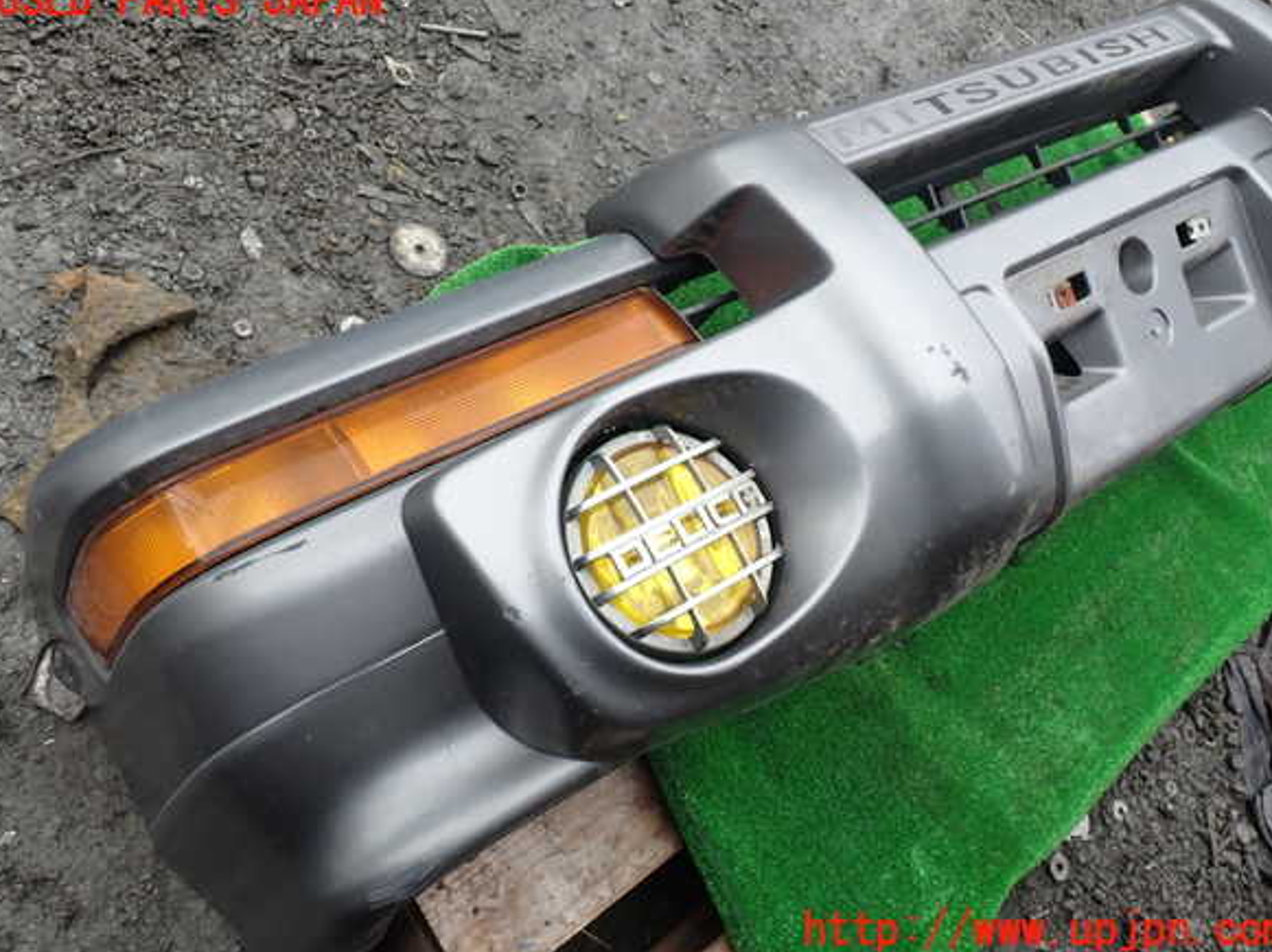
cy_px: 466
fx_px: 1138
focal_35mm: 31
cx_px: 641
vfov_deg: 45.4
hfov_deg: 58.4
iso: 100
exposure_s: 1/125
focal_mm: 5.4
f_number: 3.2
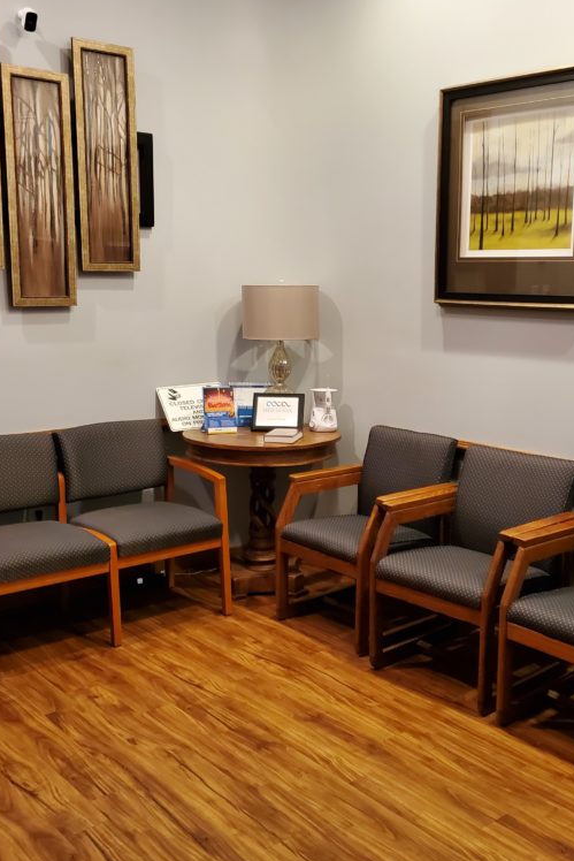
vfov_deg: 51.9
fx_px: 884
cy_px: 432
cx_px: 396
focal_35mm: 37
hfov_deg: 35.5
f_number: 1.5
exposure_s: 1/40
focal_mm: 4.3
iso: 250
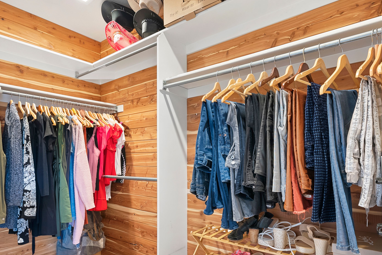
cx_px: 160
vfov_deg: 54.4
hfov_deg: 75.5
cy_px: 163
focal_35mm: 23
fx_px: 244
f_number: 8
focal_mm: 15
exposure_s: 1/2.5
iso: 640
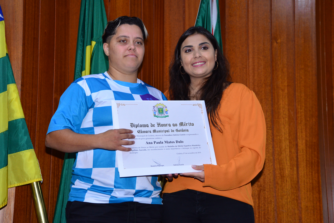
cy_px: 112
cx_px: 167
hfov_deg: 28.8
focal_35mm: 70
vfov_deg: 19.5
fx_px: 650
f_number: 5.3
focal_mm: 70
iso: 1600
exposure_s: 1/100
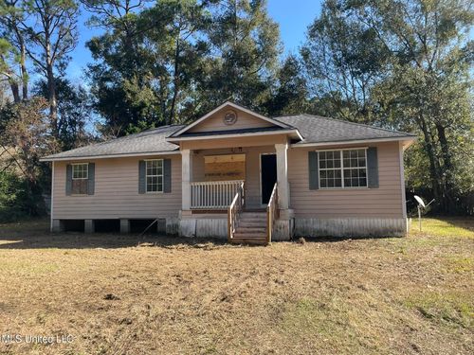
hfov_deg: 67.3
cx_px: 237
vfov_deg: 53.1
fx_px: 356
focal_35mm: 26
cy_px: 178
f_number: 1.6
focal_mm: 4.2
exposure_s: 1/1208
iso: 32
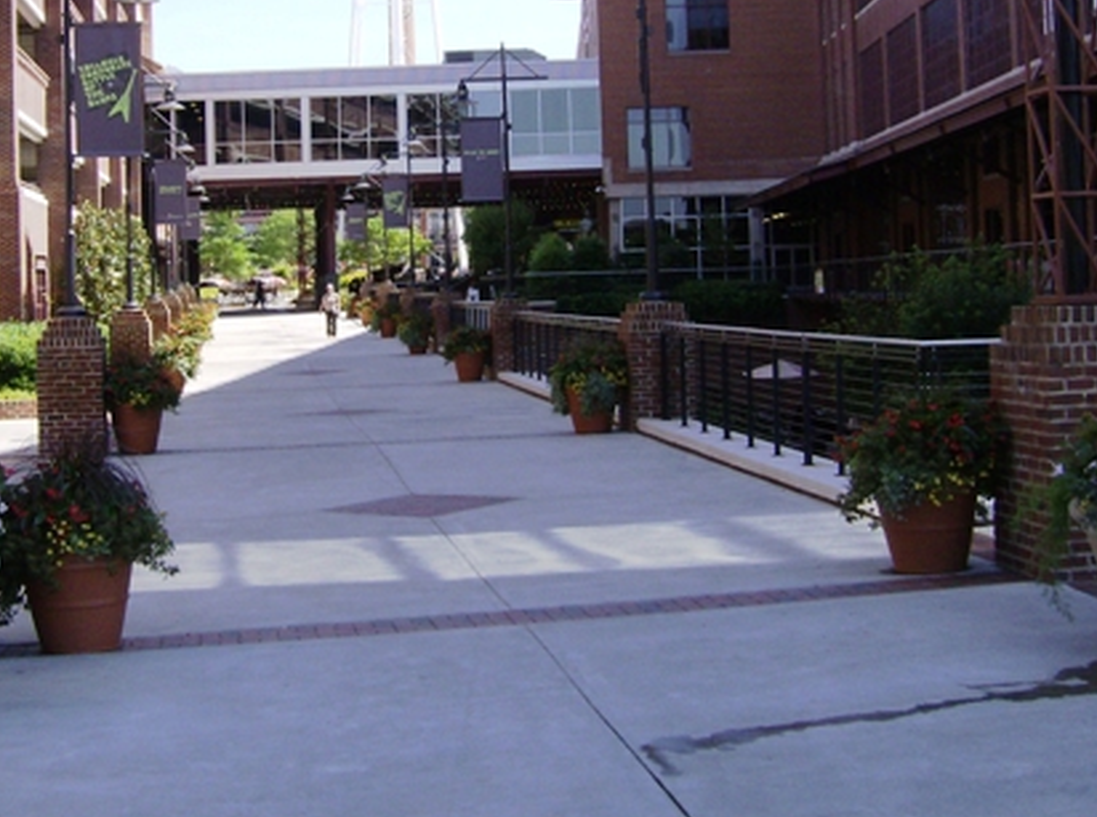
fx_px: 1865
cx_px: 378
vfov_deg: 24.4
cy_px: 193
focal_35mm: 59
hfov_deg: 32.5
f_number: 4.8
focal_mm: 6.4
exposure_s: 1/390
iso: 100
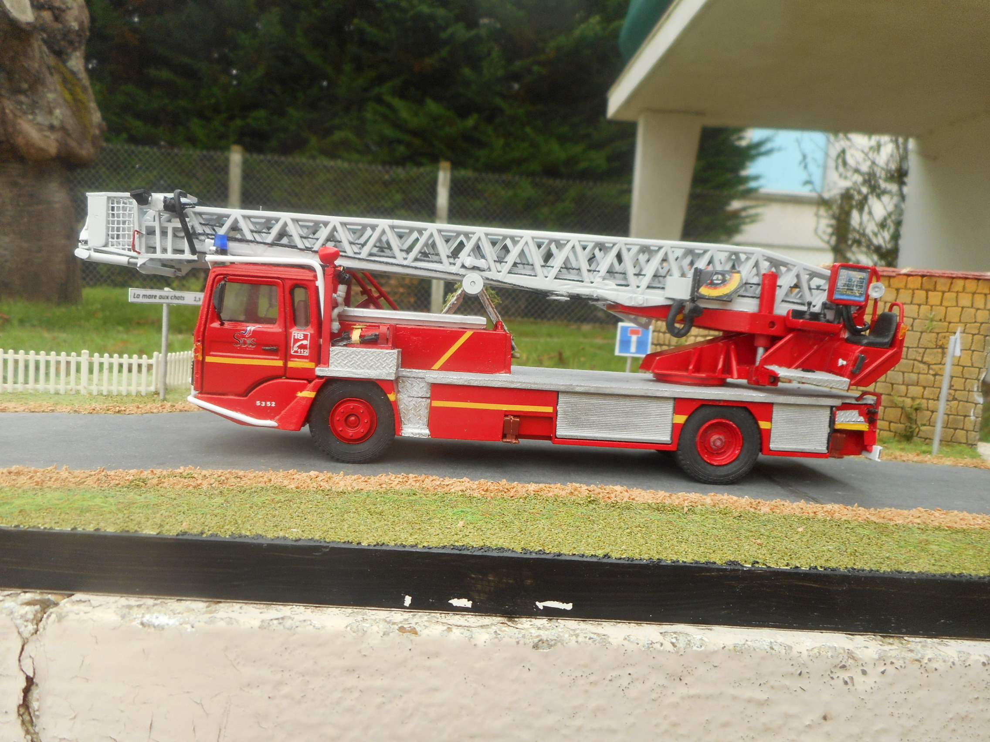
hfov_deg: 69.4
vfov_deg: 54.9
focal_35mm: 25
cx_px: 495
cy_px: 371
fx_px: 715
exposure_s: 1/60
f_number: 3.7
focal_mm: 4.5
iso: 80
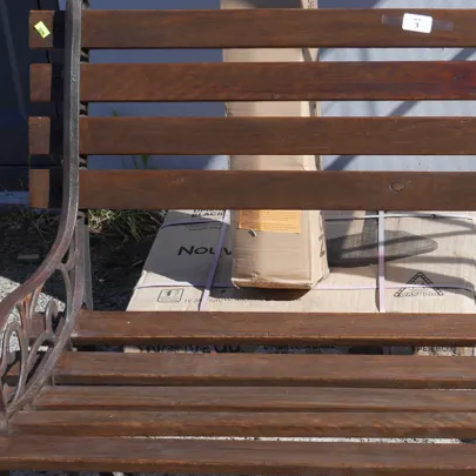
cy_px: 348
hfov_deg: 17.9
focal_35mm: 94
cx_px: 511
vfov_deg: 18.4
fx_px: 1462
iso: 200
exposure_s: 1/320
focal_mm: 21
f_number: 8
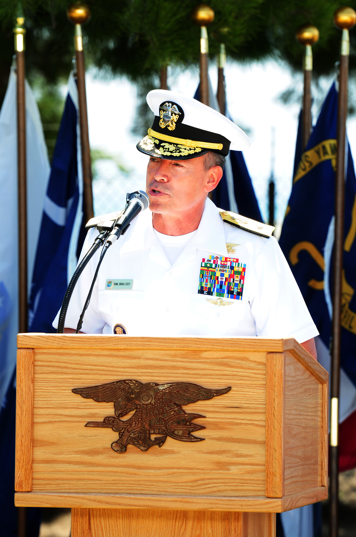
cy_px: 268
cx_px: 178
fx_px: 3904
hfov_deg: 5.2
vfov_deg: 7.9
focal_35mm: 262
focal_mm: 175
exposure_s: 1/200
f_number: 5.6
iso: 200
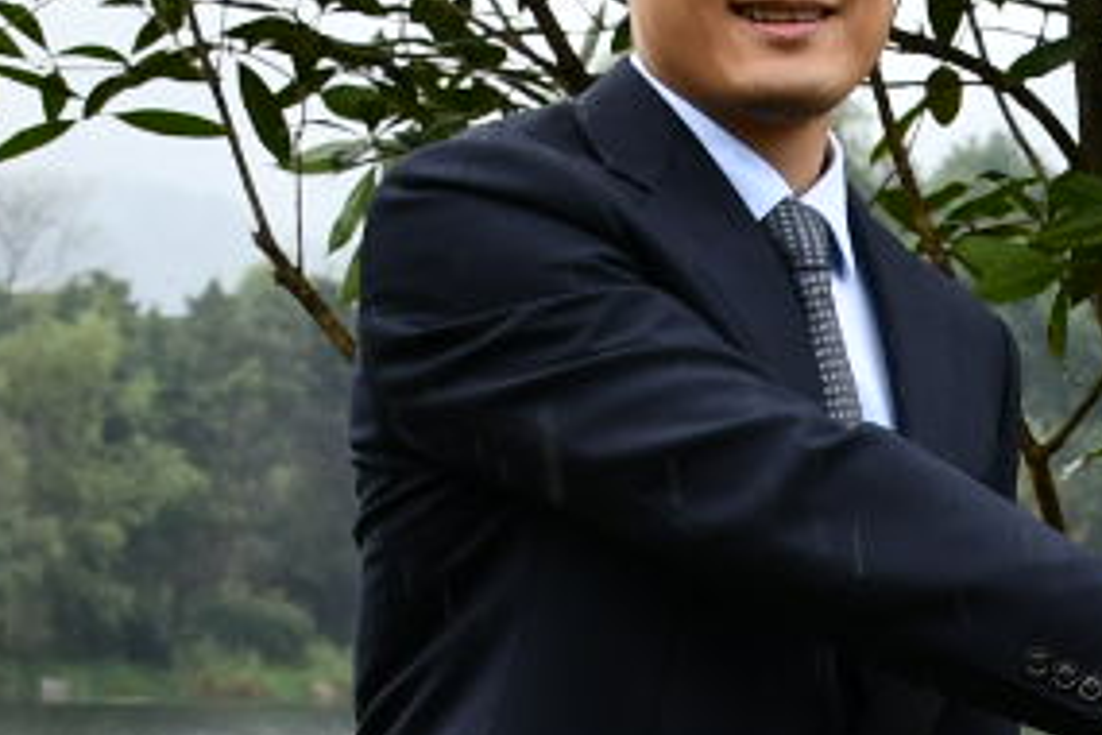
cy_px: 1083
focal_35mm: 222
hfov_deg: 9.1
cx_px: 1566
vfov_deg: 6.1
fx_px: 6795
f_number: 5.6
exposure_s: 1/250
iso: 360
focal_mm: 26
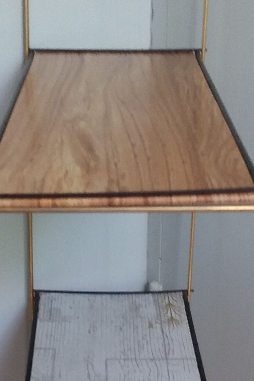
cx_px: 104
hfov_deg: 14.2
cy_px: 390
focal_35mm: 96
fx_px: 1016
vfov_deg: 20.5
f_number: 1.9
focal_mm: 3.7
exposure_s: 1/30
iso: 125
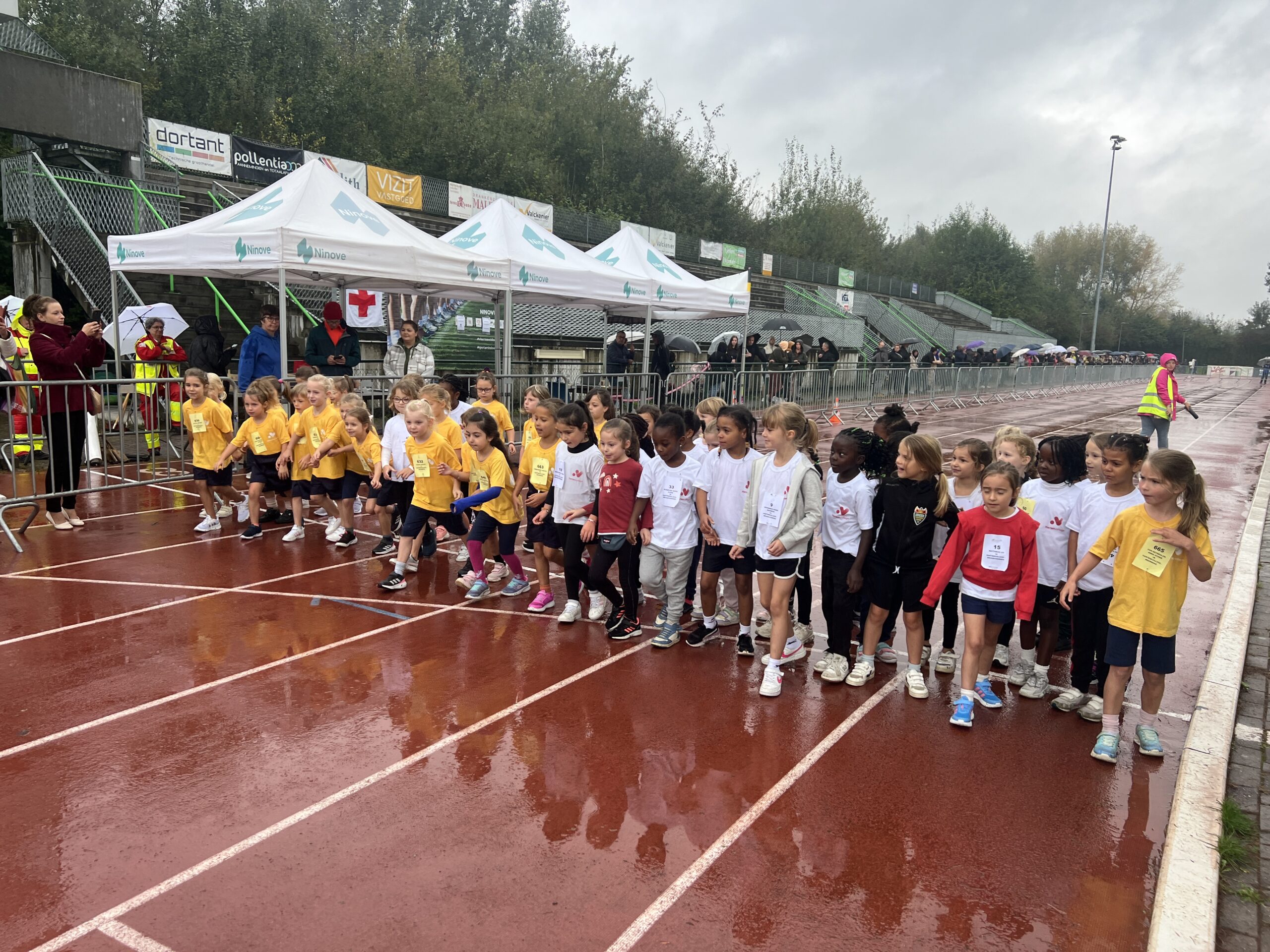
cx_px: 635
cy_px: 476
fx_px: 954
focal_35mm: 26
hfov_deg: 67.3
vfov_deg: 53.1
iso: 50
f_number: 1.5
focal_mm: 5.7
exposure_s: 1/316
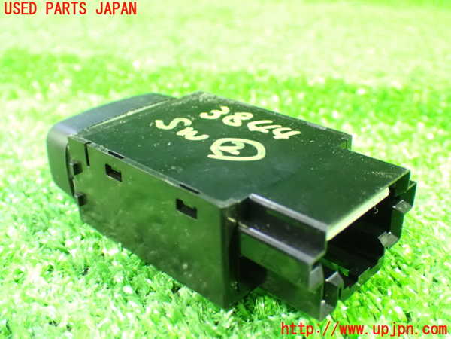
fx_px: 534
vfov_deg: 35.1
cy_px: 170
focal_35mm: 41
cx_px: 226
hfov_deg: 45.8
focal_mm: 7.31
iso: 1600
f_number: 2.8
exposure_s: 1/13
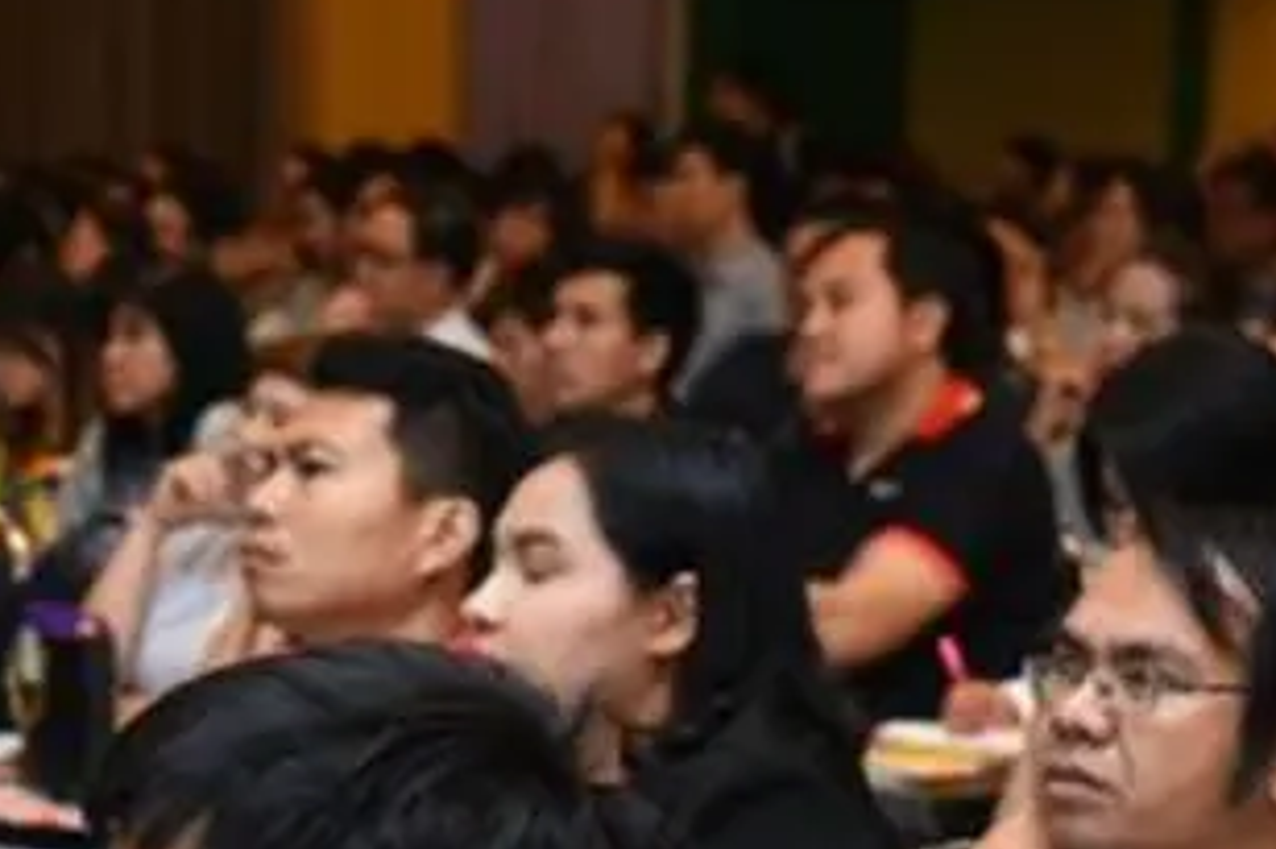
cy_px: 982
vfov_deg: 9.2
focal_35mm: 147
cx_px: -50
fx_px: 5207
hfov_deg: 13.7
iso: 1250
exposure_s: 1/125
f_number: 4.5
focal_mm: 58
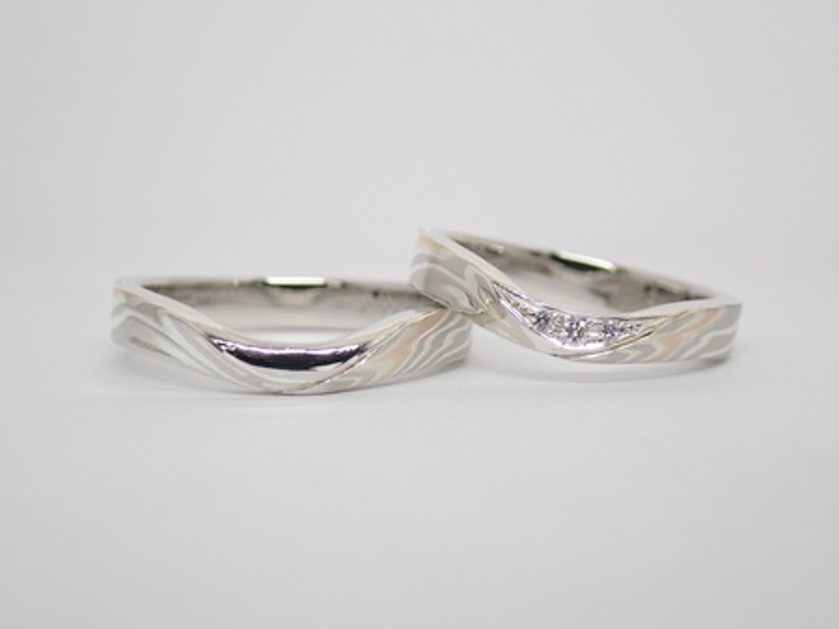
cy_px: 314
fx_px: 1865
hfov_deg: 25.3
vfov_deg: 19.1
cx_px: 420
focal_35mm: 77
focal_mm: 13.65
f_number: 4.1
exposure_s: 1/160
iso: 200
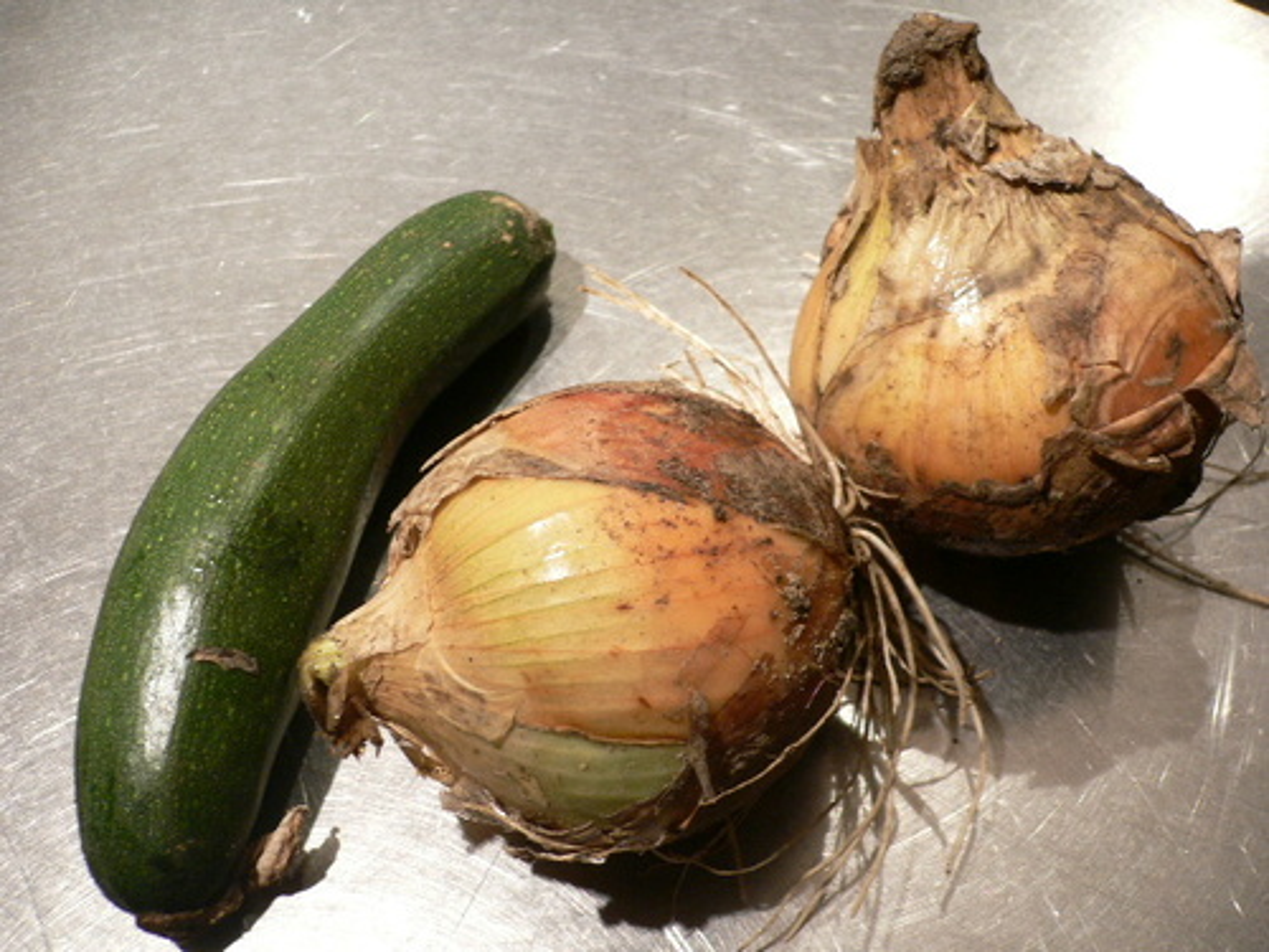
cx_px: 634
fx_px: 1283
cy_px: 476
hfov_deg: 52.6
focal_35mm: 35
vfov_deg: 40.7
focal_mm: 5.8
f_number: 2.8
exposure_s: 1/20
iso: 100
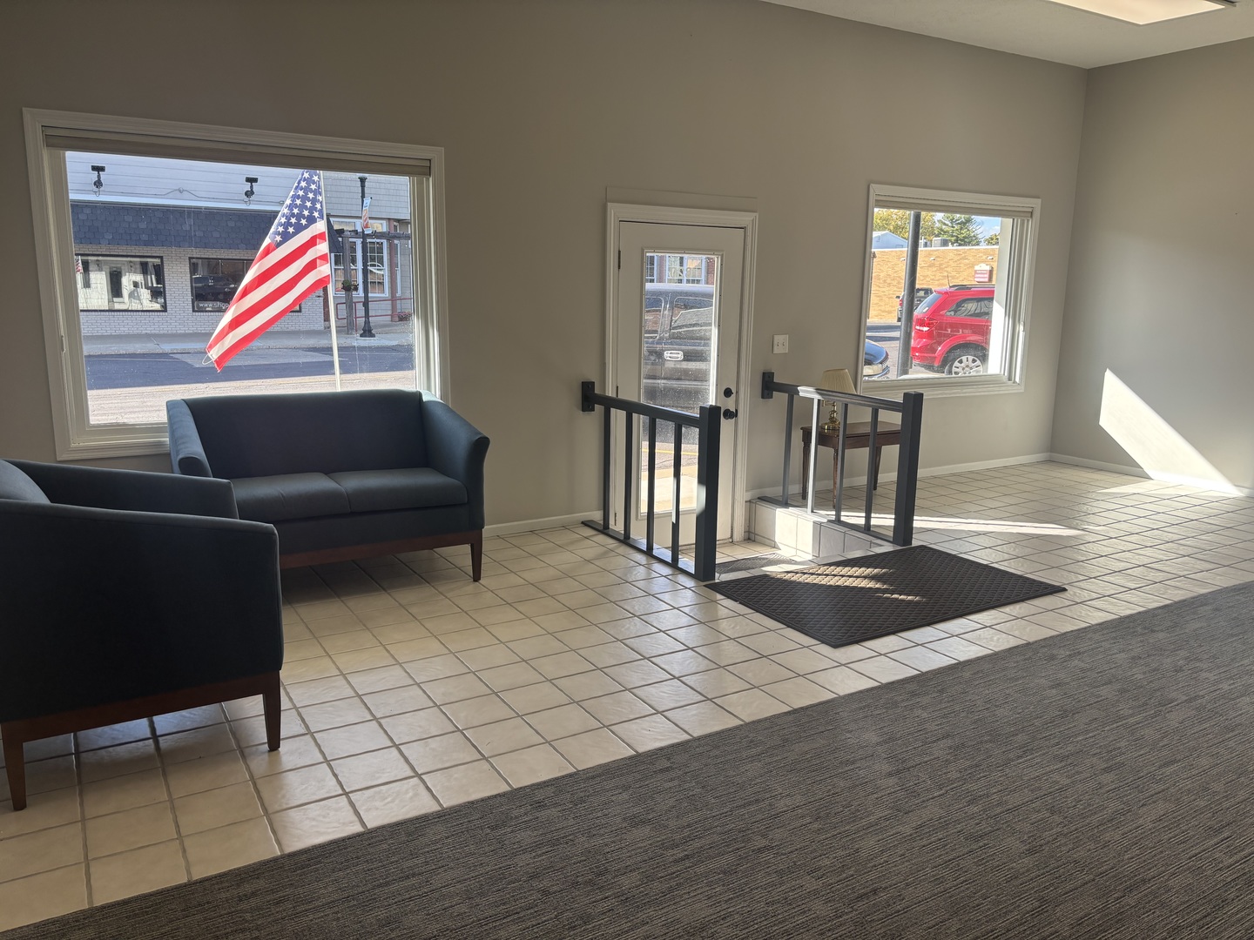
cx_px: 627
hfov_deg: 67.3
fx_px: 942
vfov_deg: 53.1
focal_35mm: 26
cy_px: 470
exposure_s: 1/250
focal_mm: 5.96
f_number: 1.6
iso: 40
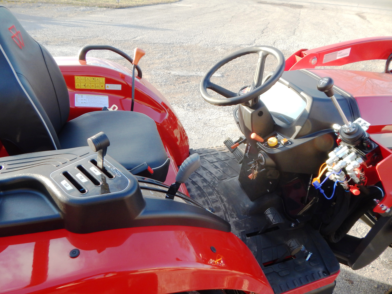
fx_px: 249
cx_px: 196
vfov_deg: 61.1
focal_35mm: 22
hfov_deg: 76.4
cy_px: 147
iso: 125
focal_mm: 4
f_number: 3
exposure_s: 1/200
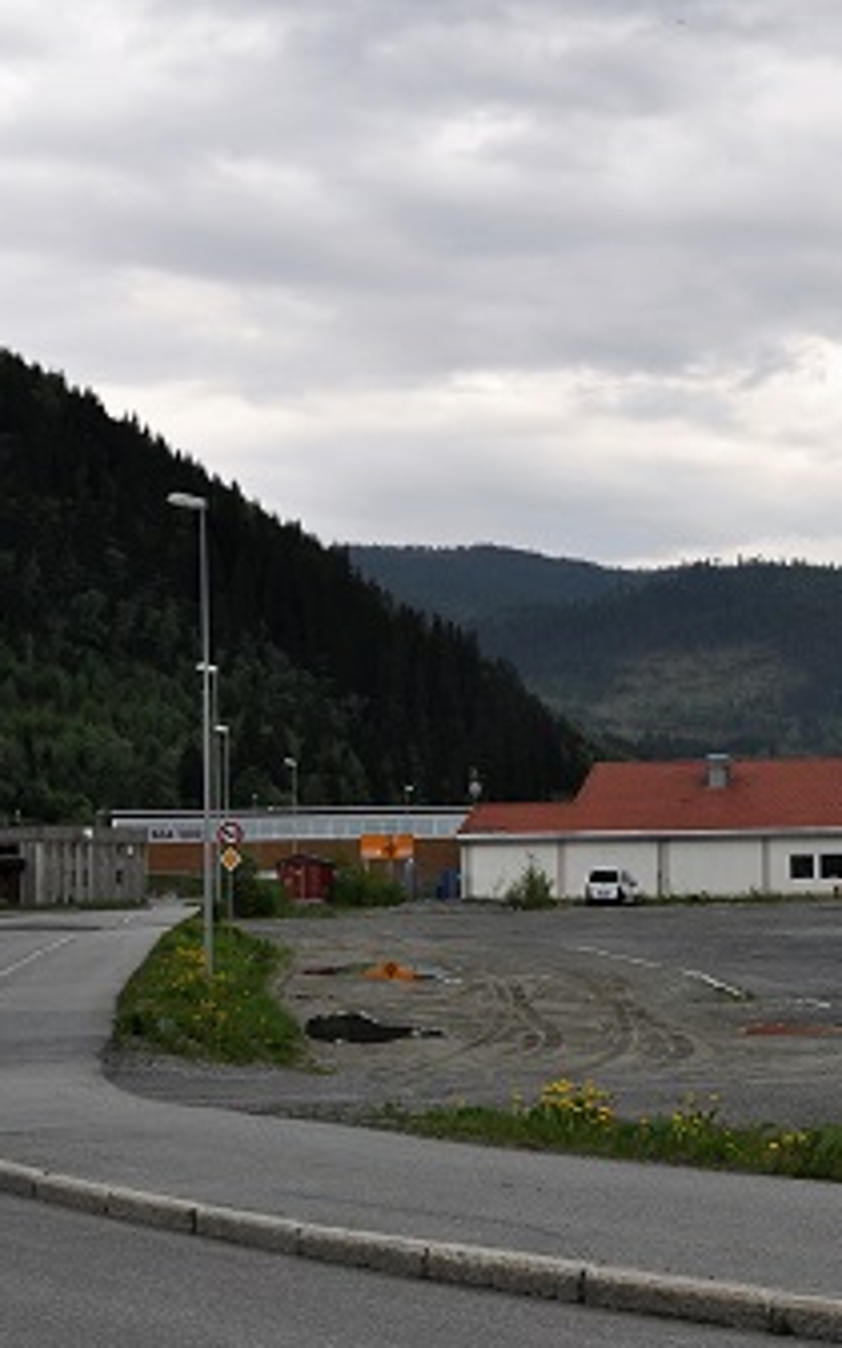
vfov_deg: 28.7
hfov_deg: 17.7
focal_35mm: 72
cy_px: 676
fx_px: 2637
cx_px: 852
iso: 200
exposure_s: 1/250
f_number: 8
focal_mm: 29
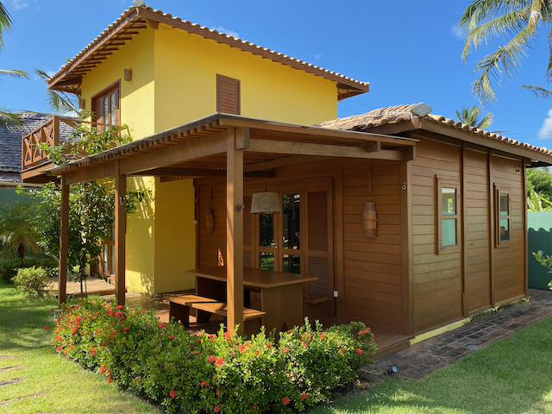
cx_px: 276
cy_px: 207
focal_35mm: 26
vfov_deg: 53.1
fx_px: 415
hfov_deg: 67.3
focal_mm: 4.25
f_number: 1.8
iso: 32
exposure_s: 1/752
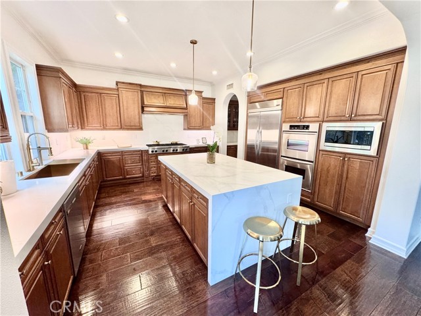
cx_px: 210
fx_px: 170
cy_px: 158
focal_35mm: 14
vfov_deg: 85.7
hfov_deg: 102.1
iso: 200
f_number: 2.2
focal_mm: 2.22
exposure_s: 1/120
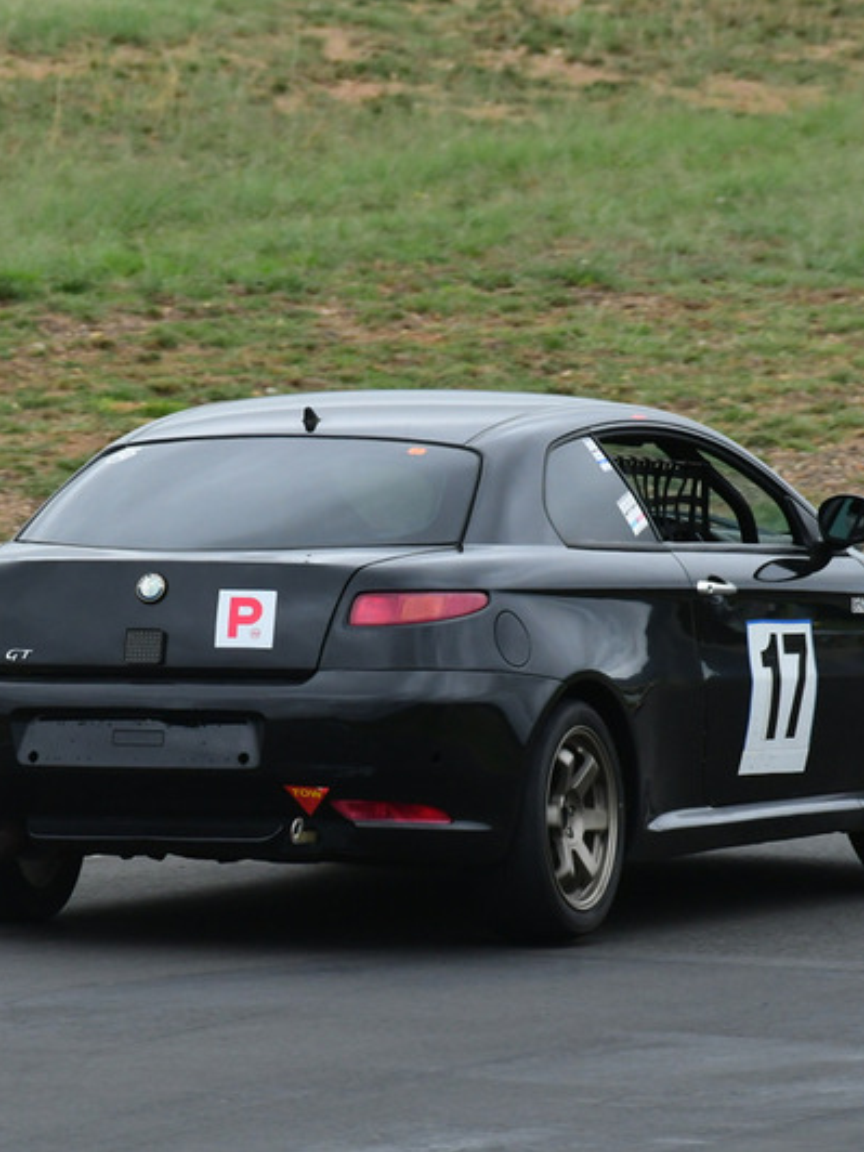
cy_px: 576
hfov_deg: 1.4
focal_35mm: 1085
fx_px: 36108
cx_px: 256
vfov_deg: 1.8
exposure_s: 1/640
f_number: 11
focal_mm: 500
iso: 1250
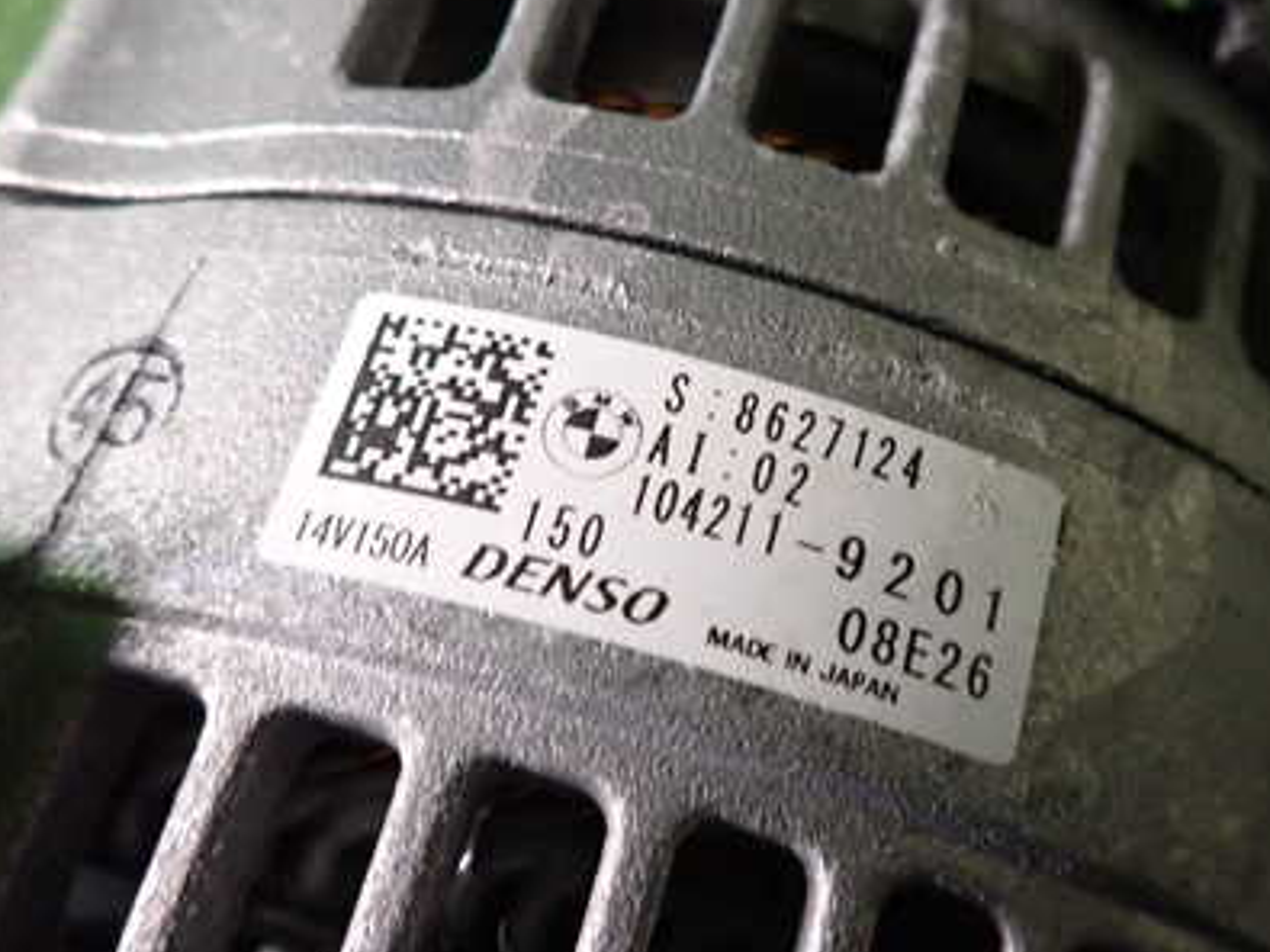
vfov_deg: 37.7
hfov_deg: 48.8
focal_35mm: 38
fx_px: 1394
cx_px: 739
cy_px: 492
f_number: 2
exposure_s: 1/20
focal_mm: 4.5
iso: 800
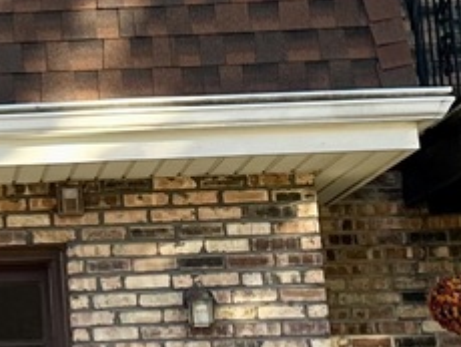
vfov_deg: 9.9
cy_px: 22
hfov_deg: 12.6
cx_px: -192
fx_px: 2000
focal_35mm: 150
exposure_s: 1/380
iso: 80
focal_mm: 6.86
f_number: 1.78
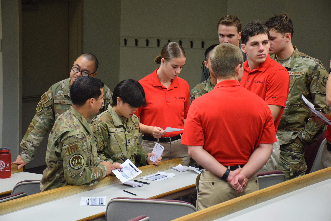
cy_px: 110
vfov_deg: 15.2
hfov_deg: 22.6
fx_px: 827
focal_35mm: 90
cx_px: 166
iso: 1400
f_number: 5
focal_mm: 60
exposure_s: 1/60
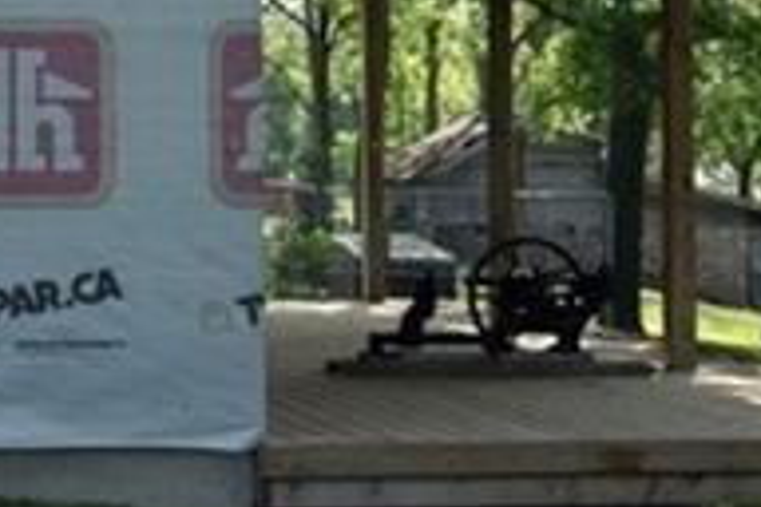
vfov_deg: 13.8
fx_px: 2029
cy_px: -117
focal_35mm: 96
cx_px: -28
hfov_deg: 20.5
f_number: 11
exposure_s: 1/500
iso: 640
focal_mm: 18
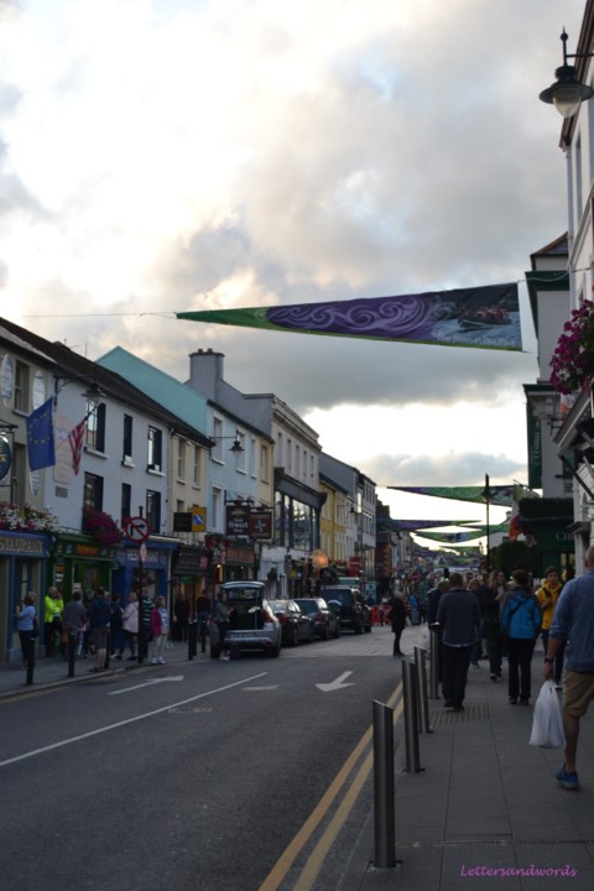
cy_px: 446
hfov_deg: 28.9
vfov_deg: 42.3
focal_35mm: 46
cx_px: 297
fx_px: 1151
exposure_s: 1/125
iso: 100
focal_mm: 31
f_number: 5.6
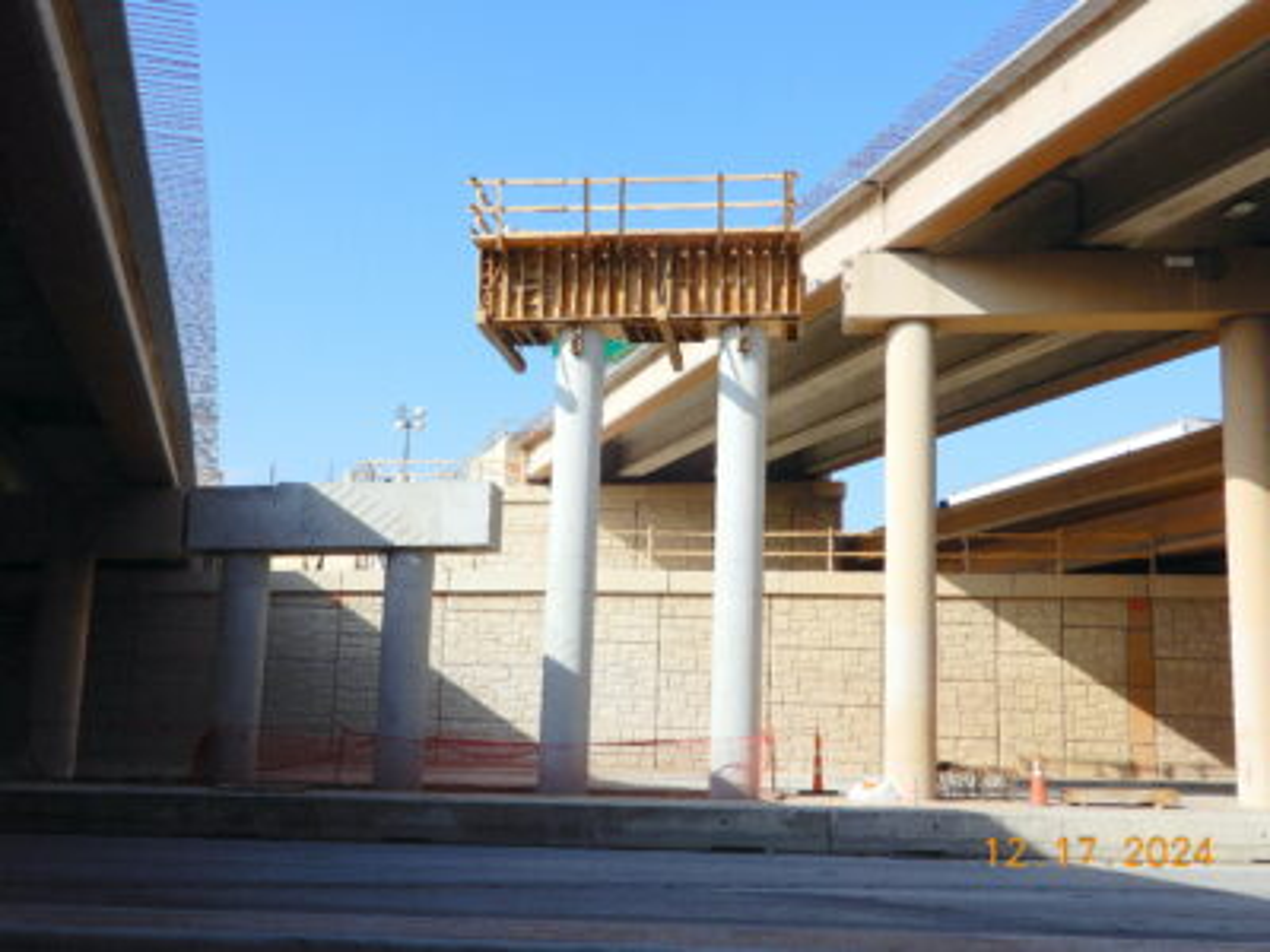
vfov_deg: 37.7
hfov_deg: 49.0
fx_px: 1394
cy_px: 476
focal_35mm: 38
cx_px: 635
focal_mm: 6.8
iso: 80
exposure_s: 1/800
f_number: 4
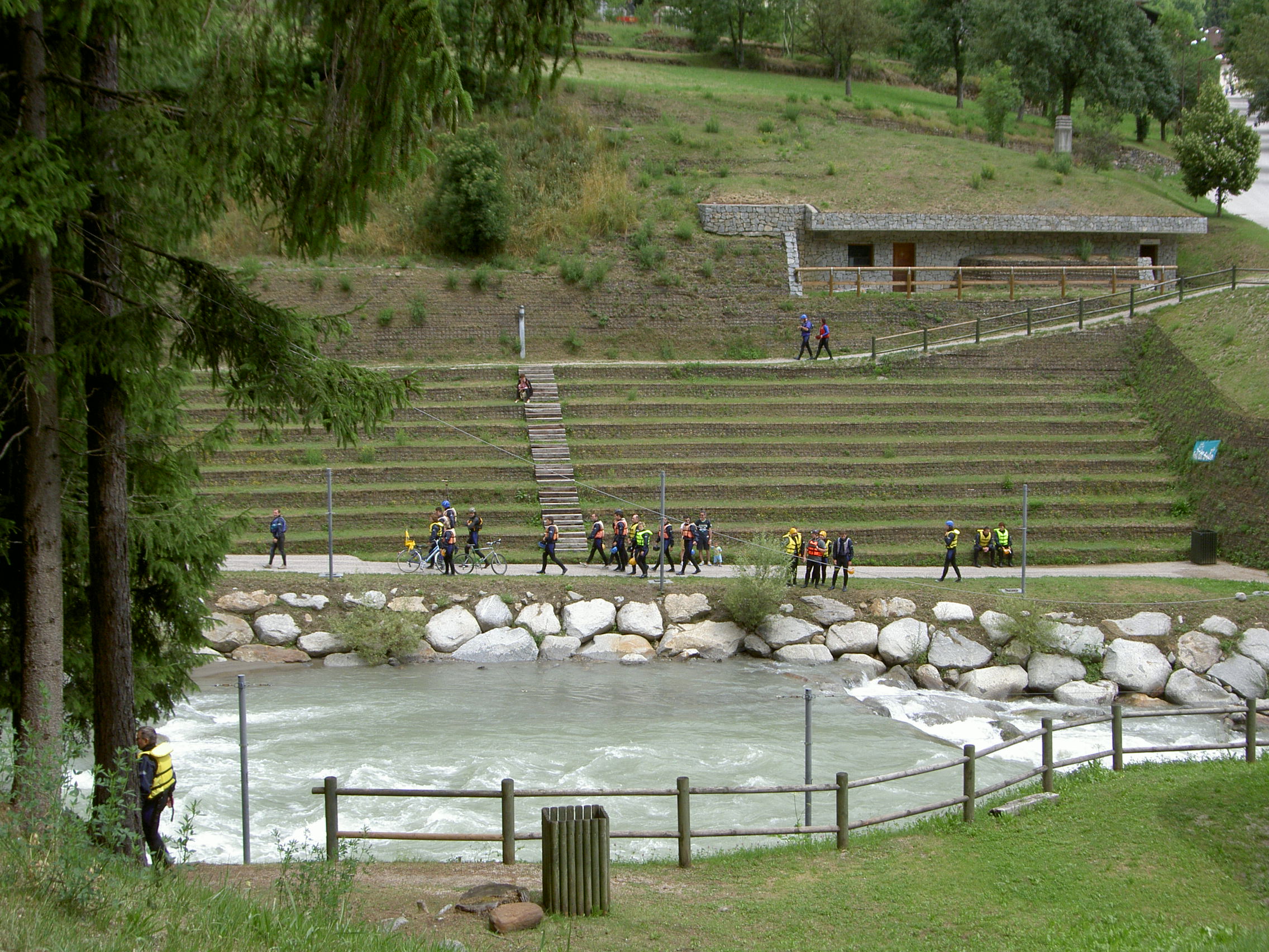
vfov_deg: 26.6
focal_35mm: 55
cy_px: 476
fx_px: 2016
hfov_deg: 34.9
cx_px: 634
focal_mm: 11.3
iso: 50
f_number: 5.5
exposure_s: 1/160
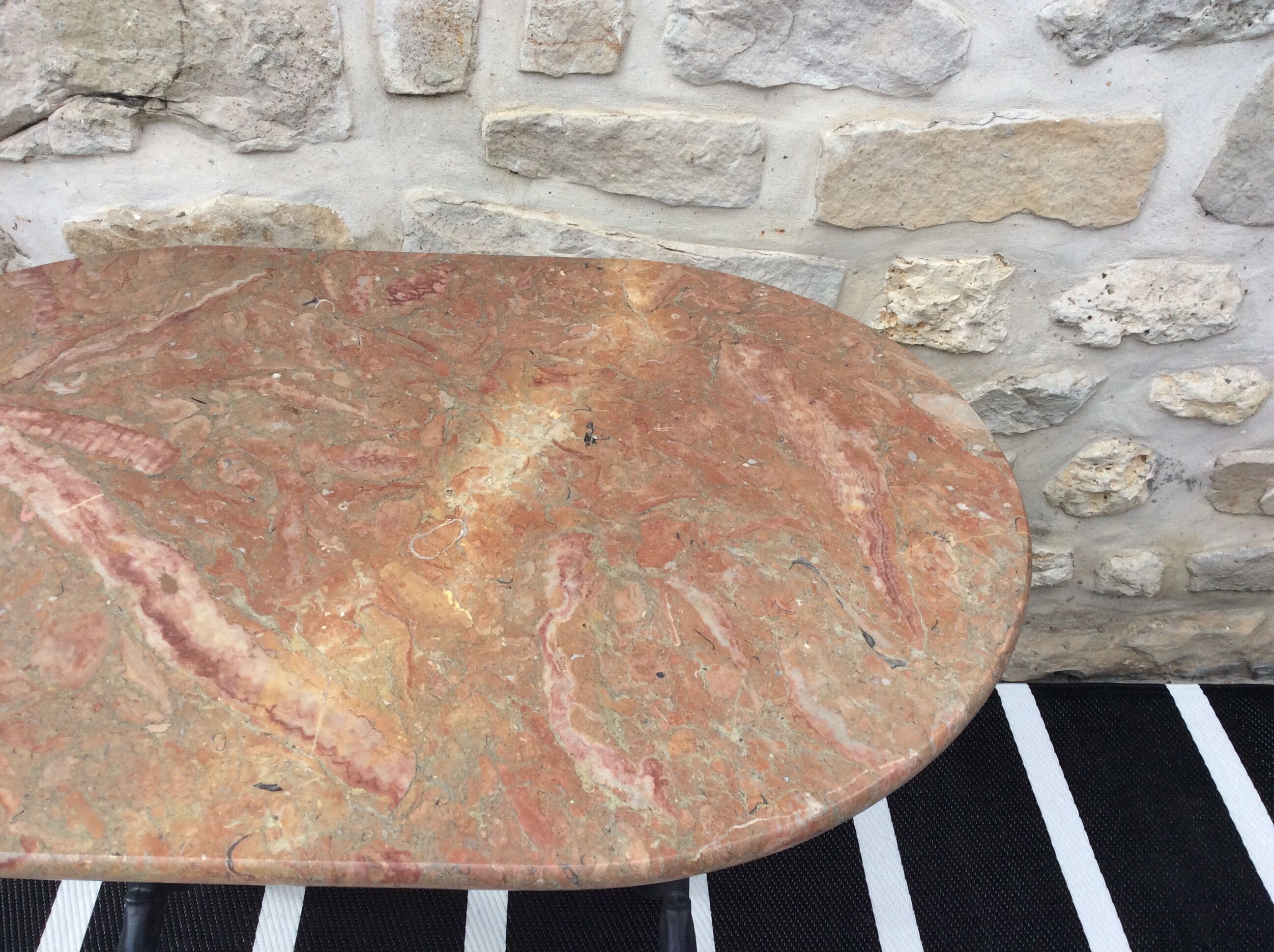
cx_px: 637
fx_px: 1176
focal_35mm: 32
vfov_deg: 44.1
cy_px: 476
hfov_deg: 56.9
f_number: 2.4
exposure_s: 1/114
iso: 32
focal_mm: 3.3
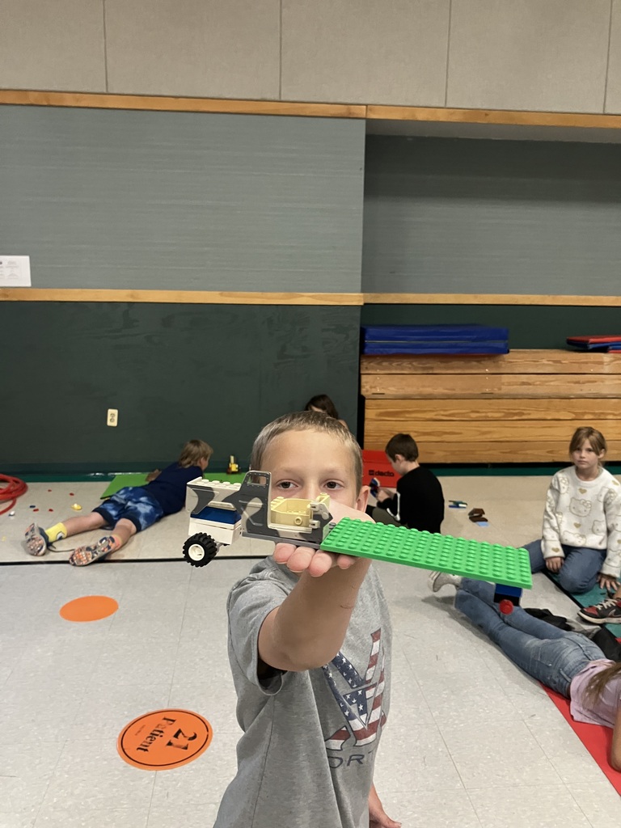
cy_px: 414
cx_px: 310
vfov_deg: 63.4
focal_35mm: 28
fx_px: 670
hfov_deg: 49.7
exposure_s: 1/60
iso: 200
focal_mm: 3.99
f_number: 1.8
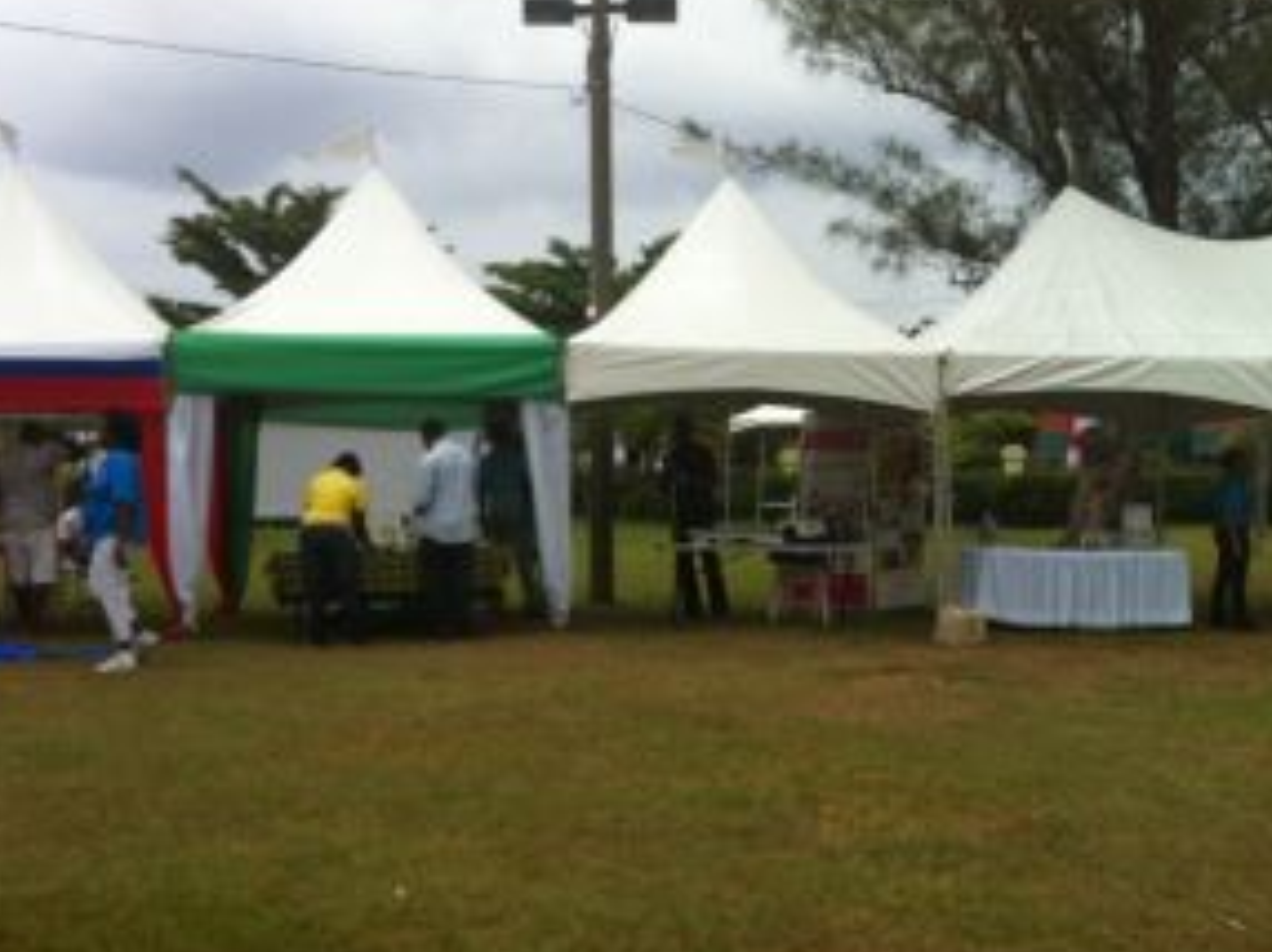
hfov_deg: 38.9
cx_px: 640
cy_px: 527
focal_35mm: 49
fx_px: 1799
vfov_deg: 29.6
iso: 80
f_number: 2.8
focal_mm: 3.85
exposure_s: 1/1096
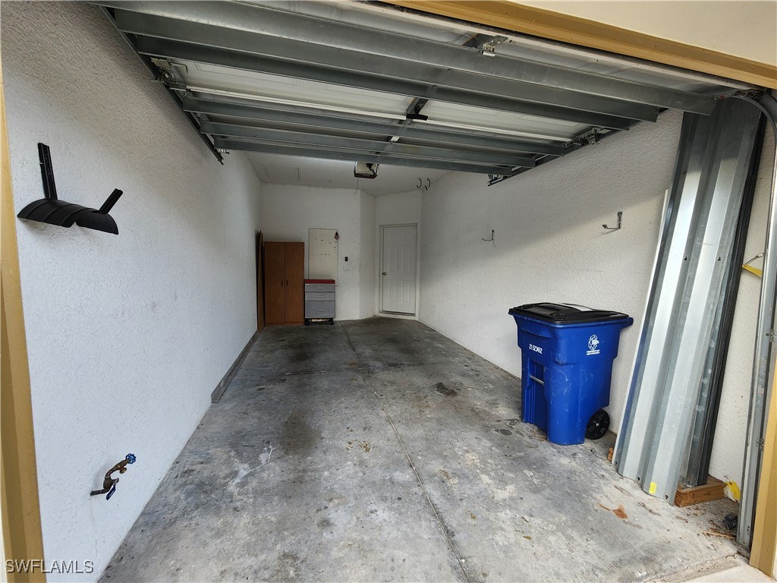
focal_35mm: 13
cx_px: 388
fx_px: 292
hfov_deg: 106.2
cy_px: 292
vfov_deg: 89.9
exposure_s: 1/120
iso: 80
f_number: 2.2
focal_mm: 2.2
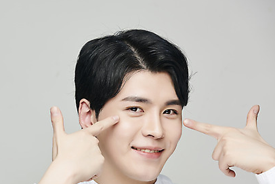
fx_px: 2254
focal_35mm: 295
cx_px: 91
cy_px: 131
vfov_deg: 4.7
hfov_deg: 7.0
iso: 64
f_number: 8
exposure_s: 1/125
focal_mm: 200
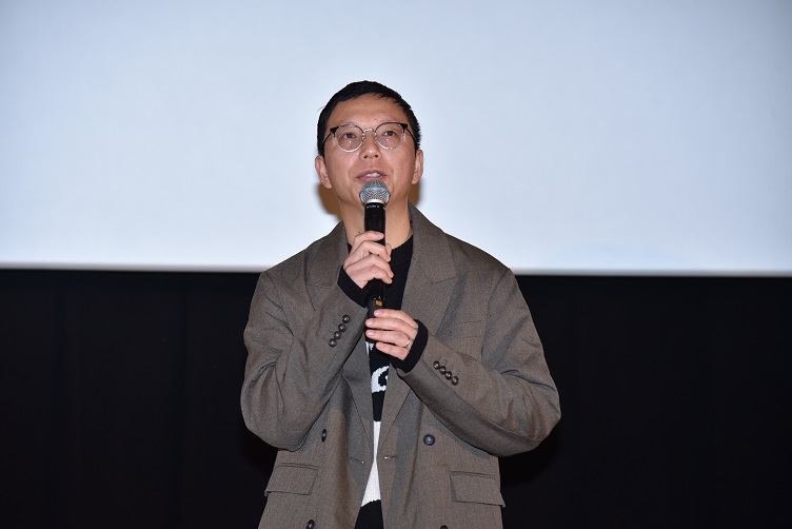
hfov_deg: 17.1
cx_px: 396
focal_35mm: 120
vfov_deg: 11.4
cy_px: 264
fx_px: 2641
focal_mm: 120
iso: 1000
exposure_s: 1/200
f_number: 4.5
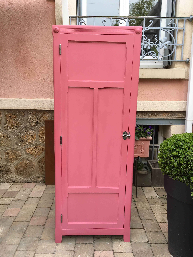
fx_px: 216
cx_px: 96
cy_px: 128
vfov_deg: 61.7
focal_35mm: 29
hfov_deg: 48.2
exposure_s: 1/300
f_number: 2.2
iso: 25
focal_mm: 4.15
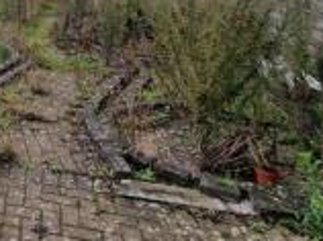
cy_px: -64
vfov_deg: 26.2
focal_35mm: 48
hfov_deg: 30.8
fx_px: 447
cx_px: -99
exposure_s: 1/141
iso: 50
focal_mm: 2.2
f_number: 2.2
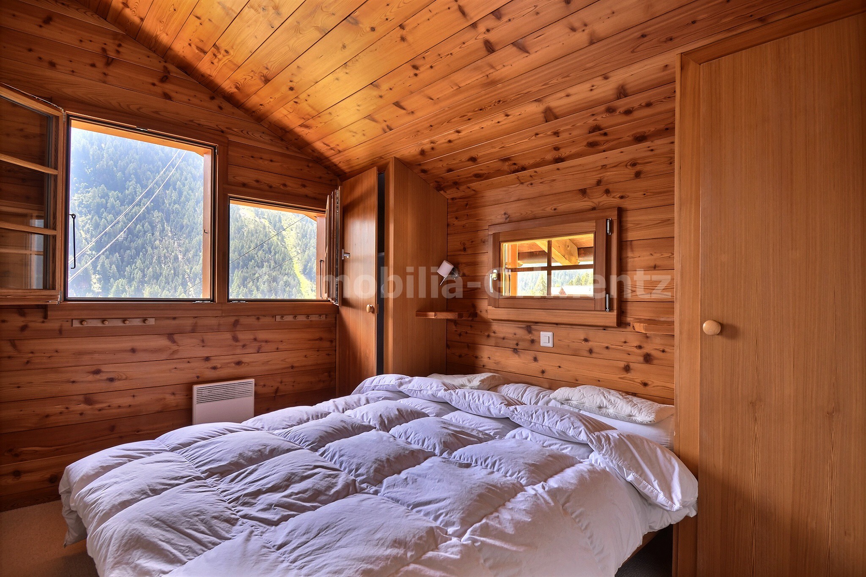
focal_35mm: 18
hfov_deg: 90.0
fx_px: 433
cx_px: 433
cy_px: 288
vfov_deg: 67.4
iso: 400
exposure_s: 1/2
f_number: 9
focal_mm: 12
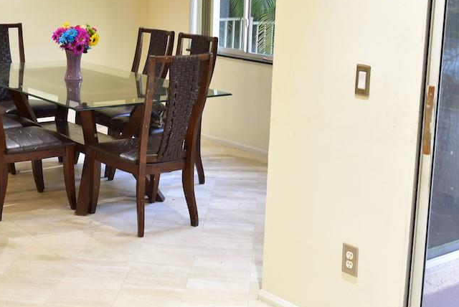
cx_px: 141
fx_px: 817
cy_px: 91
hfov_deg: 31.1
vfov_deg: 21.2
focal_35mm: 64
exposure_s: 1/15
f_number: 4.5
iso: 1000
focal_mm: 32
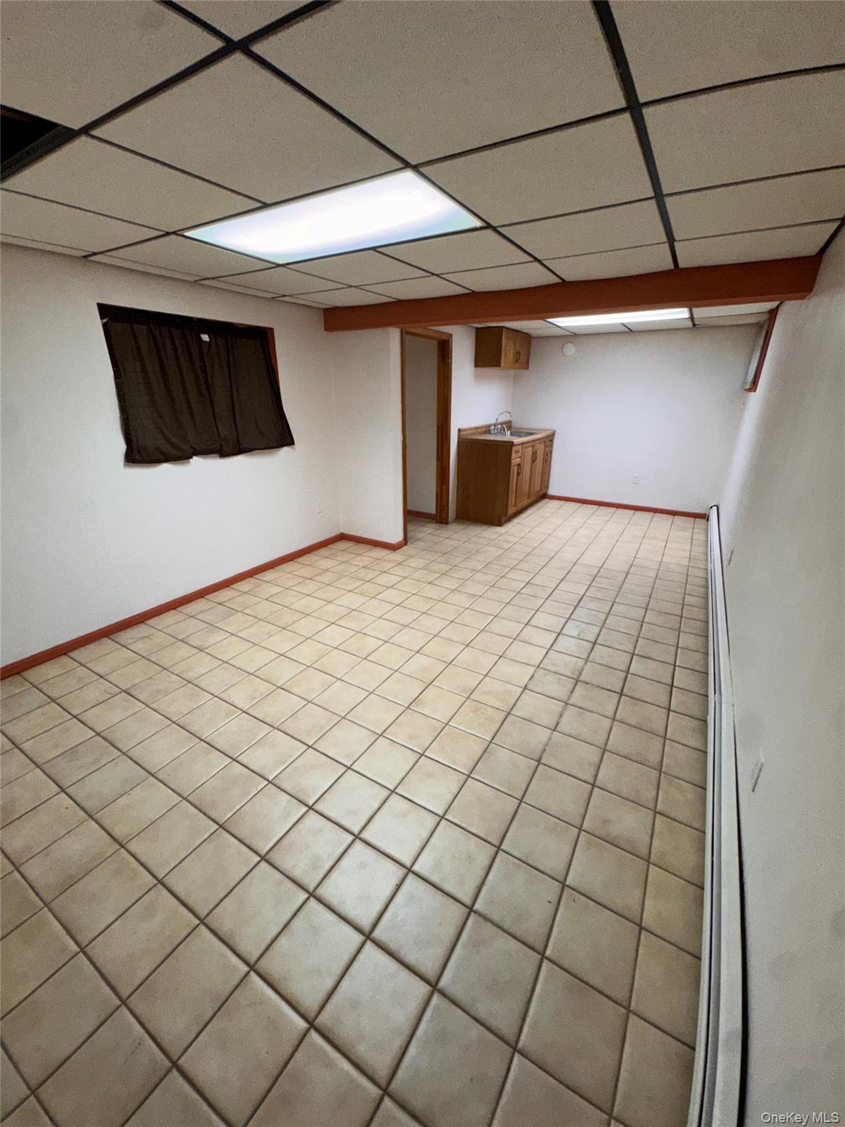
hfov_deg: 85.7
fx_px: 456
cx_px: 422
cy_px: 564
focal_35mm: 14
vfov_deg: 102.1
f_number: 2.2
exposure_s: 1/60
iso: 200
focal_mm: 2.22
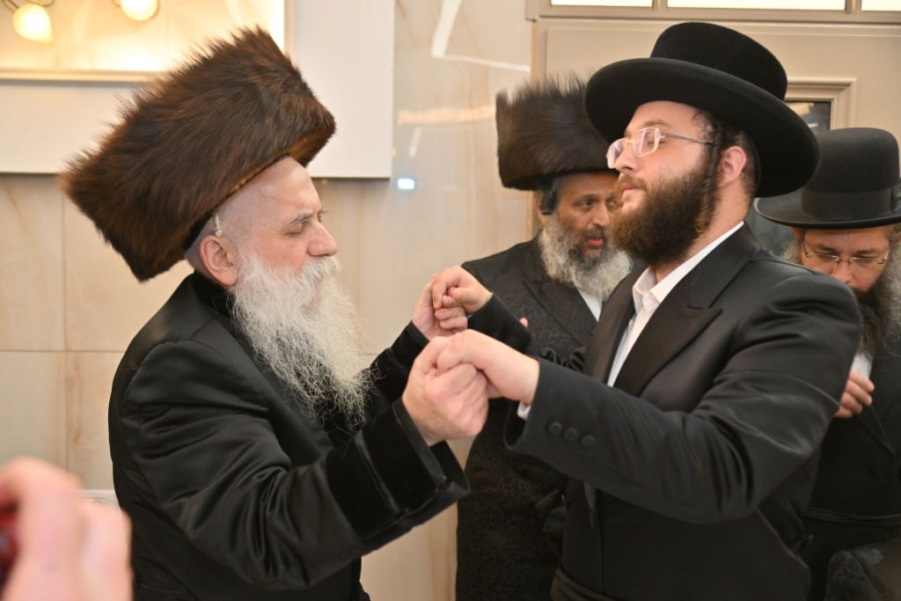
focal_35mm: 38
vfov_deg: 35.1
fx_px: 951
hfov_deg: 50.7
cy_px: 300
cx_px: 450
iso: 800
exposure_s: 1/200
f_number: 4
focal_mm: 38
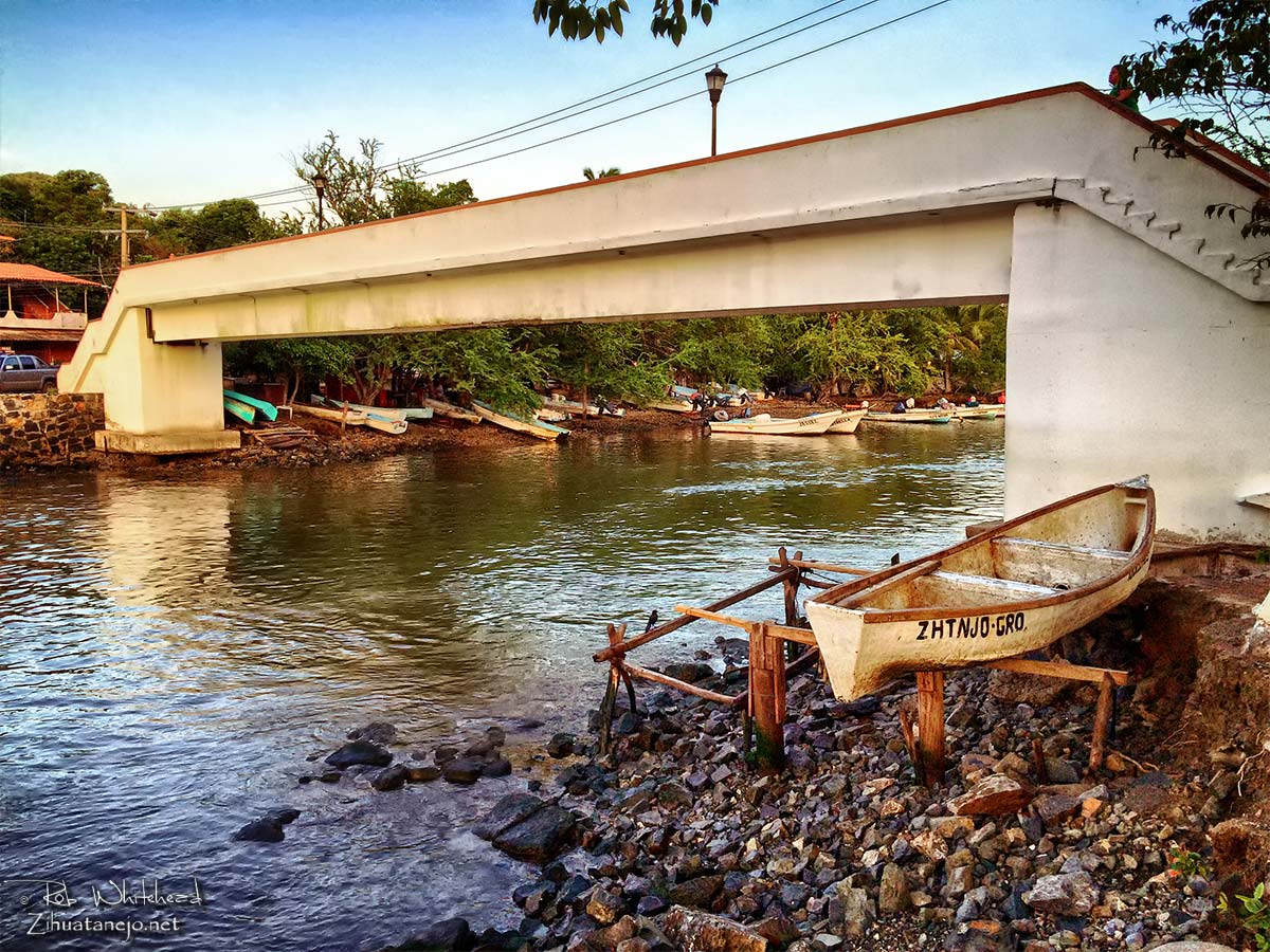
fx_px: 1064
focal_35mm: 29
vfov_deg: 48.2
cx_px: 635
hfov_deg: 61.7
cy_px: 476
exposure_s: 1/175
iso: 32
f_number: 2.2
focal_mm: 4.15
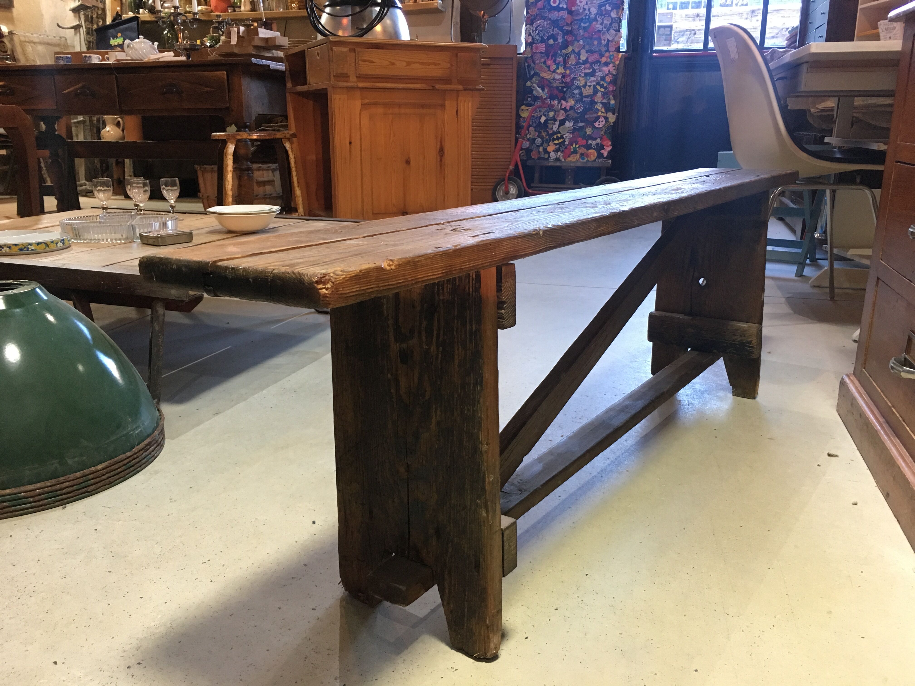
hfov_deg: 61.7
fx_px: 767
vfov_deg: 48.2
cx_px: 458
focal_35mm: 29
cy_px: 343
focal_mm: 4.15
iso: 160
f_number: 2.2
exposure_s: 1/33
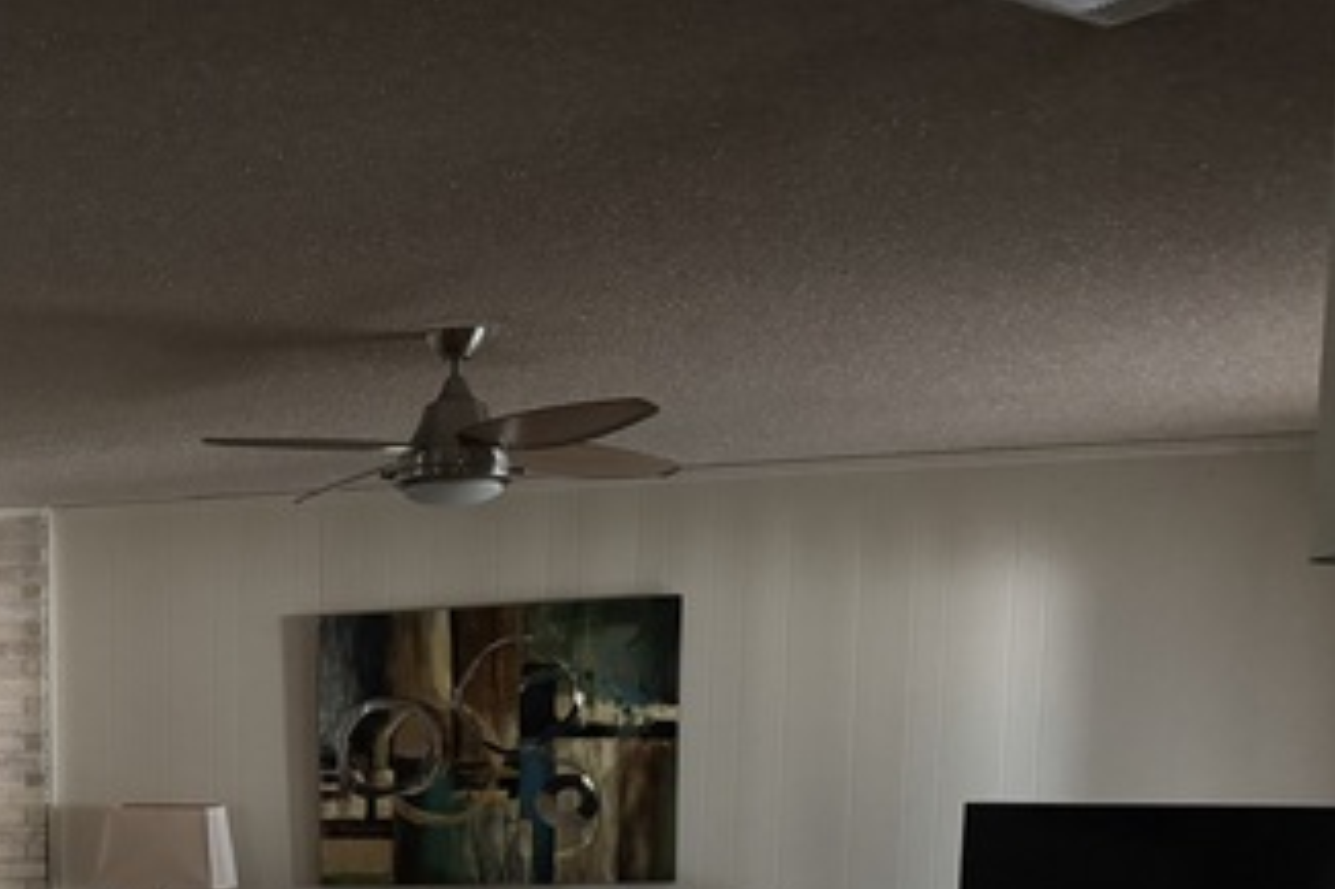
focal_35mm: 49
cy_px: 979
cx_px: 41
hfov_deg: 36.8
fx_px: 1816
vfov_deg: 25.5
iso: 1250
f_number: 1.78
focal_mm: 6.76
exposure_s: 1/30
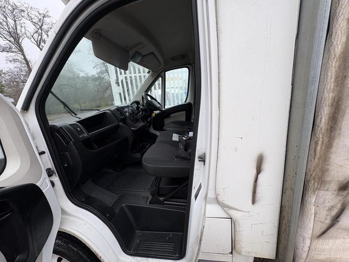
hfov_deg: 102.1
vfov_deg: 85.7
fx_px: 141
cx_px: 174
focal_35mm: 14
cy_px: 131
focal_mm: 2.22
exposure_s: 1/99
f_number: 2.2
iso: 64
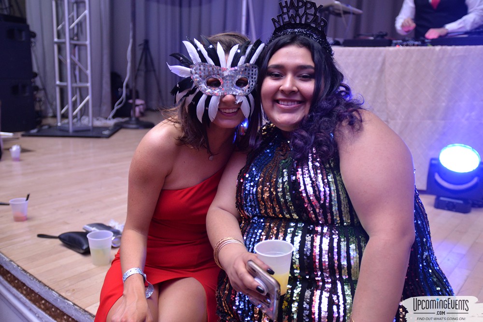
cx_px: 242
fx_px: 470
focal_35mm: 35
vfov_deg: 37.9
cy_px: 161
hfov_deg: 54.4
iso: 2000
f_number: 3.5
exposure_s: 1/60
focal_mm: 35
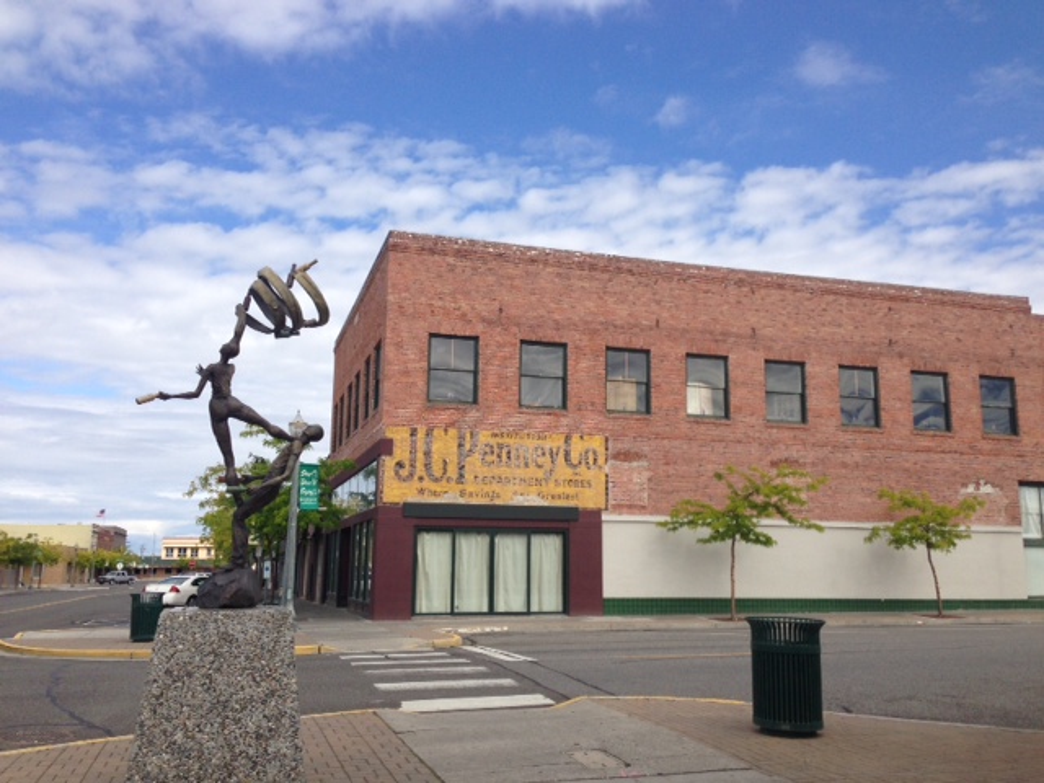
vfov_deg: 42.9
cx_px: 522
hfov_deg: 55.4
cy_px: 392
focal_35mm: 33
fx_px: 995
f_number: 2.4
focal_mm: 4.13
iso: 50
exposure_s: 1/1748
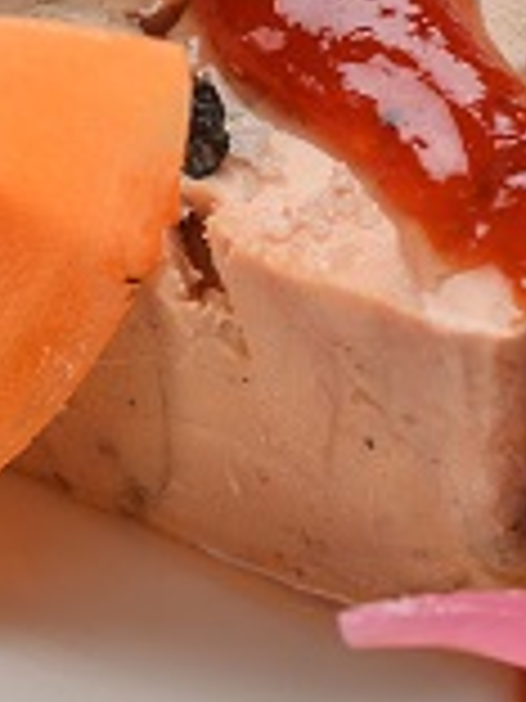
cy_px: 79
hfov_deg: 3.8
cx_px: 45
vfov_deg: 5.1
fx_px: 7861
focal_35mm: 388
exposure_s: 1/100
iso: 200
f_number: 14
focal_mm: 105
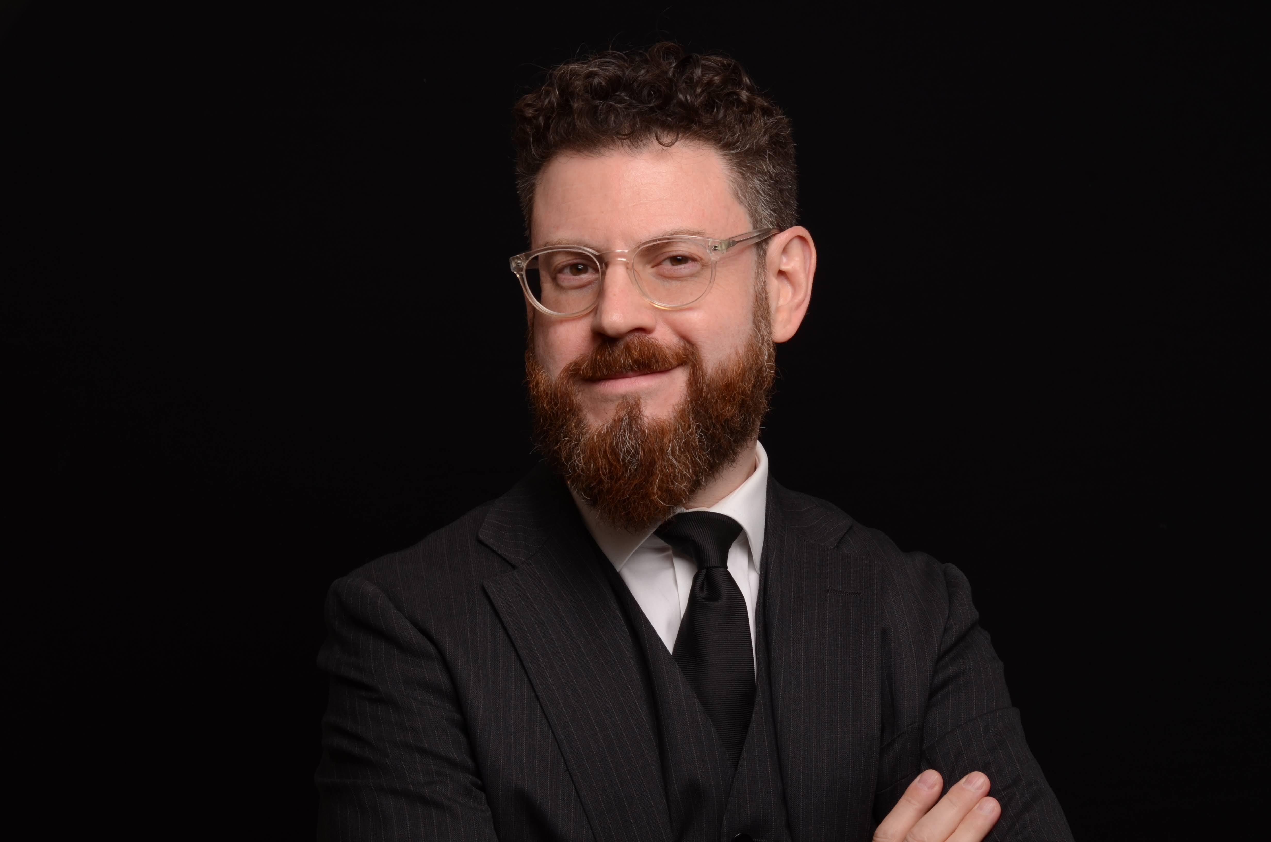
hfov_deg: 27.0
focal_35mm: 75
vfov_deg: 18.1
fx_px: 2642
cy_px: 421
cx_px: 636
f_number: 16
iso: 200
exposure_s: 1/200
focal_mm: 50
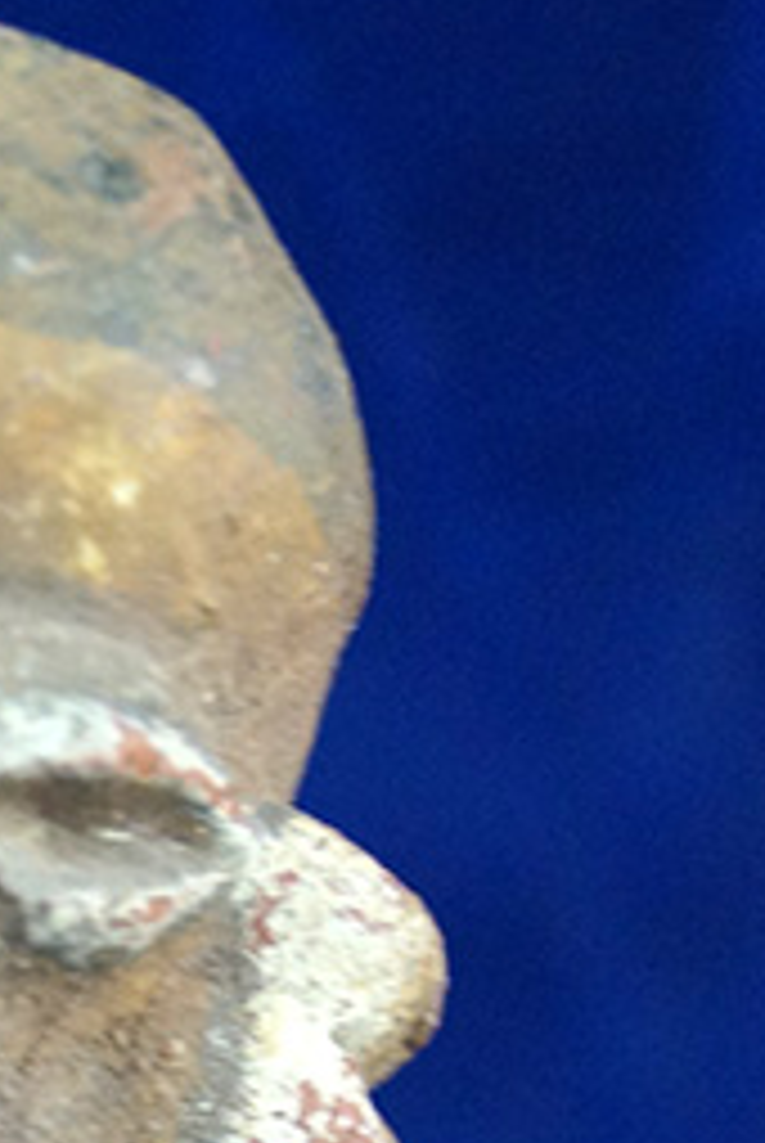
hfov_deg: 8.1
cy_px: 1822
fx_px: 5308
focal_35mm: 167
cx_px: -270
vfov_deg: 11.7
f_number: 4.5
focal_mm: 30
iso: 800
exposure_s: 1/60
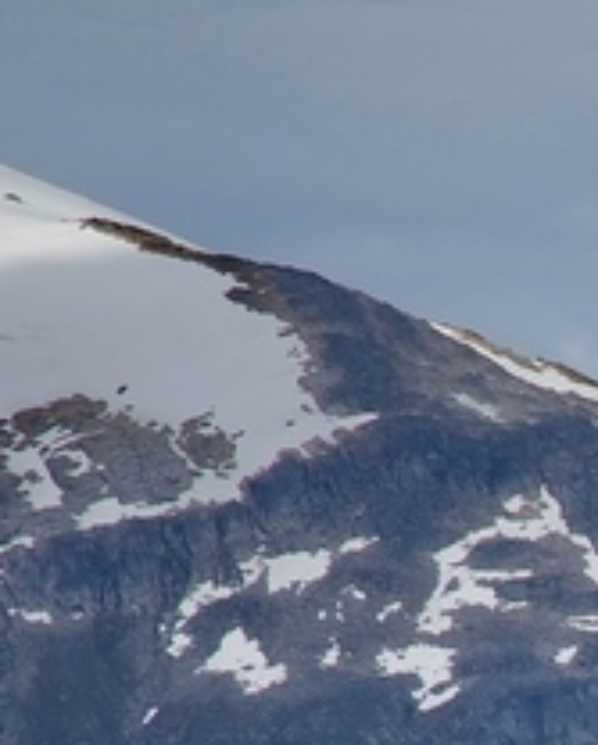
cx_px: 1884
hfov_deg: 2.2
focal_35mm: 692
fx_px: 15276
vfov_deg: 2.8
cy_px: 1257
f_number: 7.1
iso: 100
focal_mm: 120
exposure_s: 1/250
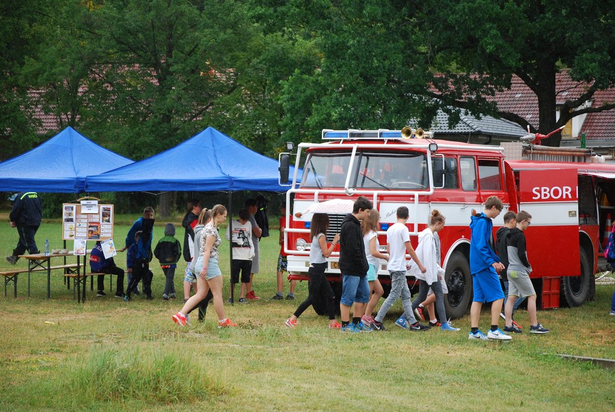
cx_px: 308
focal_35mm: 135
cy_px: 206
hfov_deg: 15.2
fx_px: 2310
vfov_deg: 10.2
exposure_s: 1/400
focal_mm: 90
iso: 200
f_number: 5
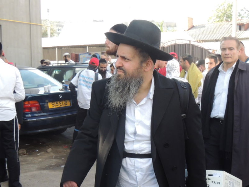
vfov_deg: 24.9
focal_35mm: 58
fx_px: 417
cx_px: 163
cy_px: 139
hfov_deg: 33.0
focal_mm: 5.8
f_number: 3.2
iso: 180
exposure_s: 1/250
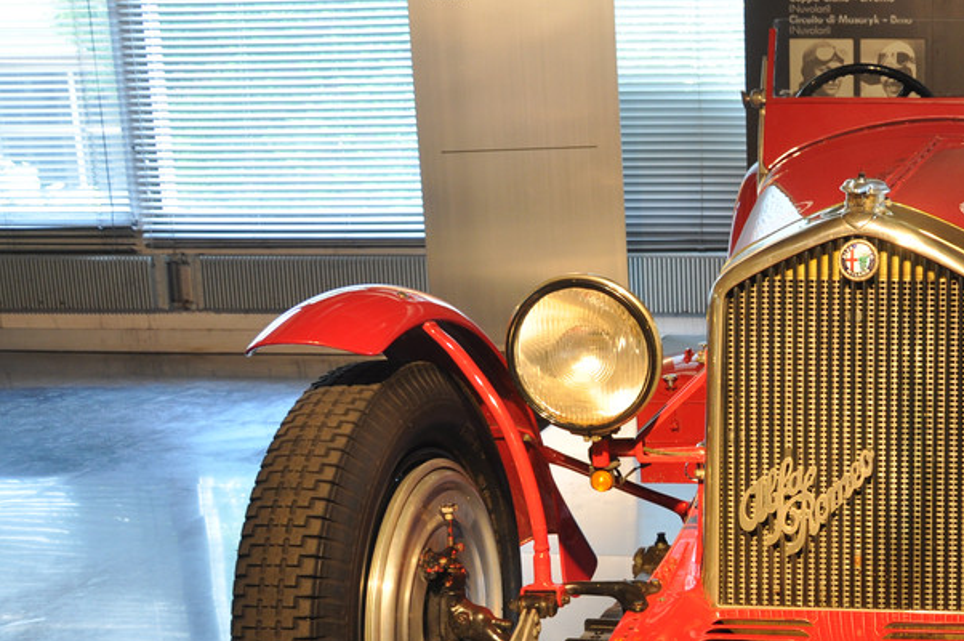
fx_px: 1444
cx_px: 950
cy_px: 445
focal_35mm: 54
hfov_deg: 33.9
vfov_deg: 24.8
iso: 400
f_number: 5.6
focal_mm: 18
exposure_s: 1/30
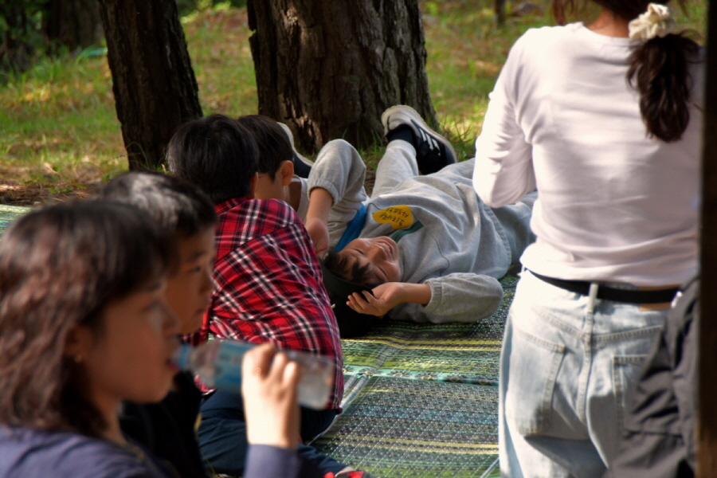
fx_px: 5516
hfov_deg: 7.4
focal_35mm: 277
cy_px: 239
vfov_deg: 5.0
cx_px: 358
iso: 400
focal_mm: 185
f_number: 9
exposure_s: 1/125
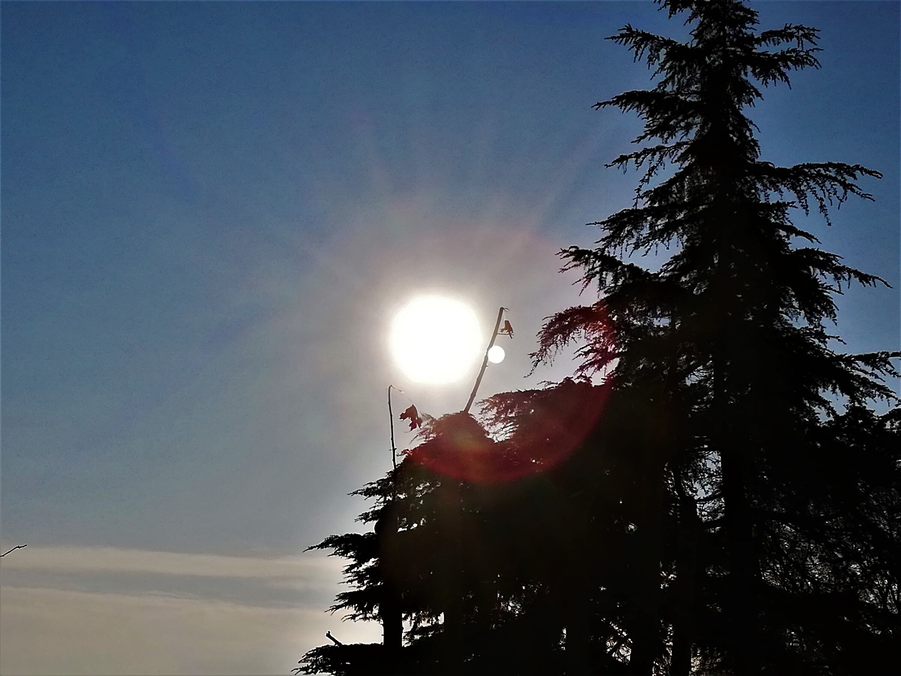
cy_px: 338
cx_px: 450
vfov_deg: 20.7
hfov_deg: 27.4
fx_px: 1848
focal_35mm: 71
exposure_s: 1/5988
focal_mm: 3.81
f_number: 2.2
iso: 50
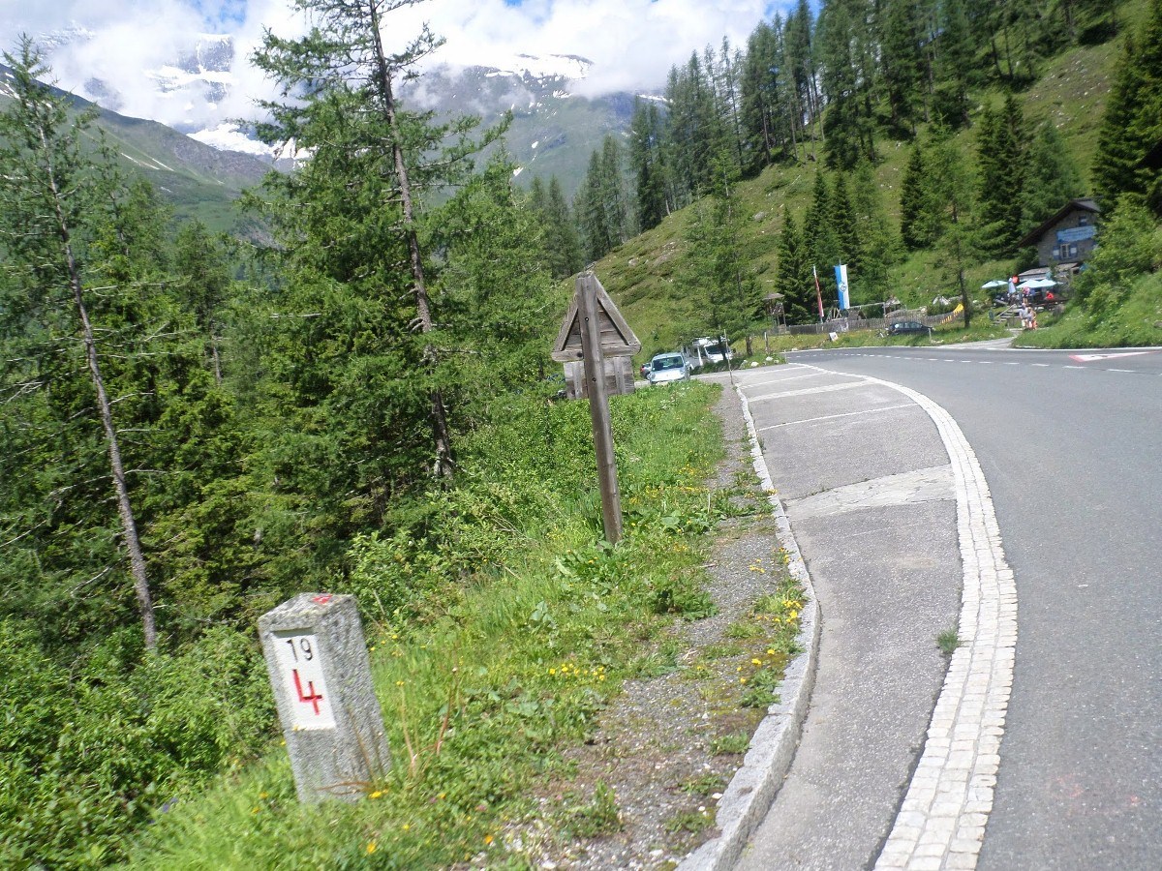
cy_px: 436
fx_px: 1007
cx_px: 581
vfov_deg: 46.8
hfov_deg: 60.0
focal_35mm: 30
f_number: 2.7
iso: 80
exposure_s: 1/1000
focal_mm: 5.5
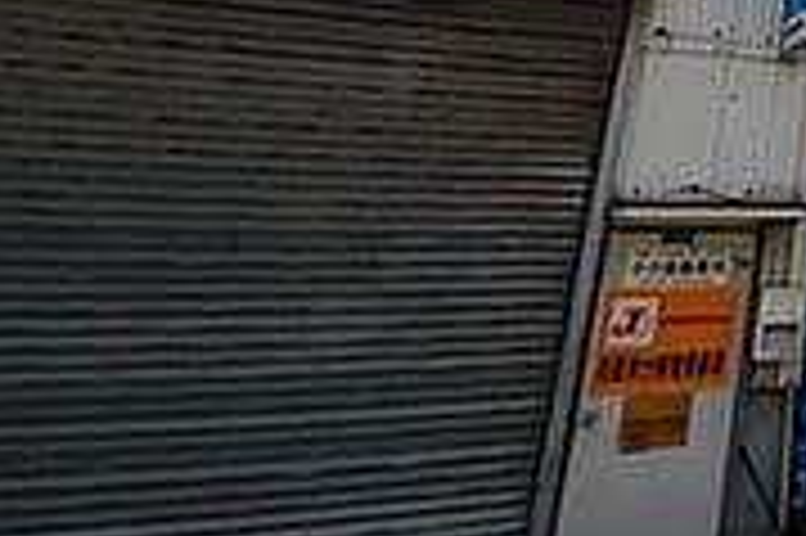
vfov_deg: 23.8
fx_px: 1022
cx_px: 1211
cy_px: -252
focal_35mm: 46
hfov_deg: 28.2
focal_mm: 8.5
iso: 800
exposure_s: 1/400
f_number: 10
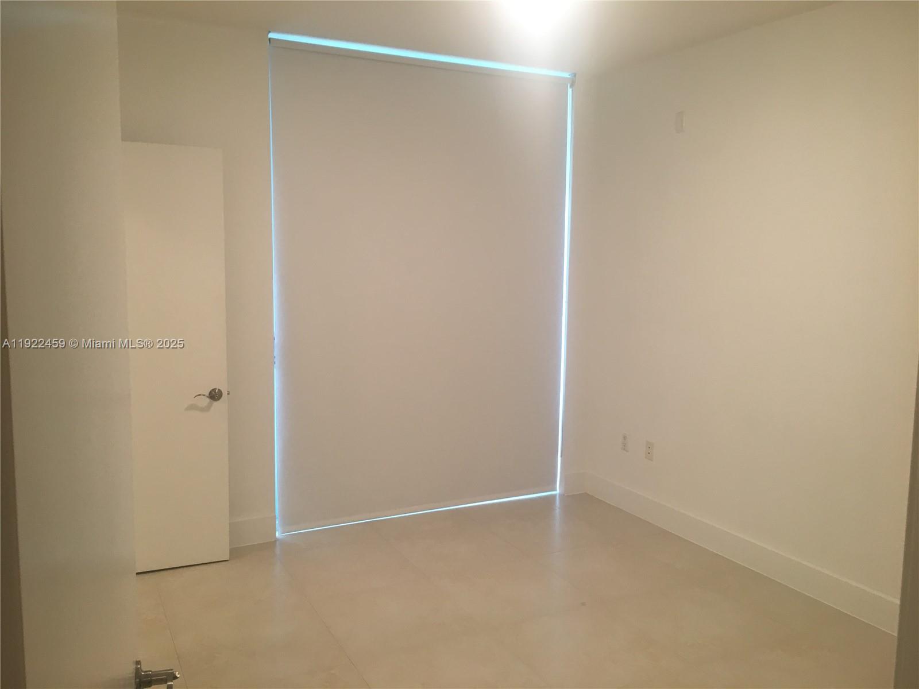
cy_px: 344
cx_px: 460
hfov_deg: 61.7
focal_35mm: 29
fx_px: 770
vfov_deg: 48.2
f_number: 2.2
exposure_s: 1/30
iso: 64
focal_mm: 4.15
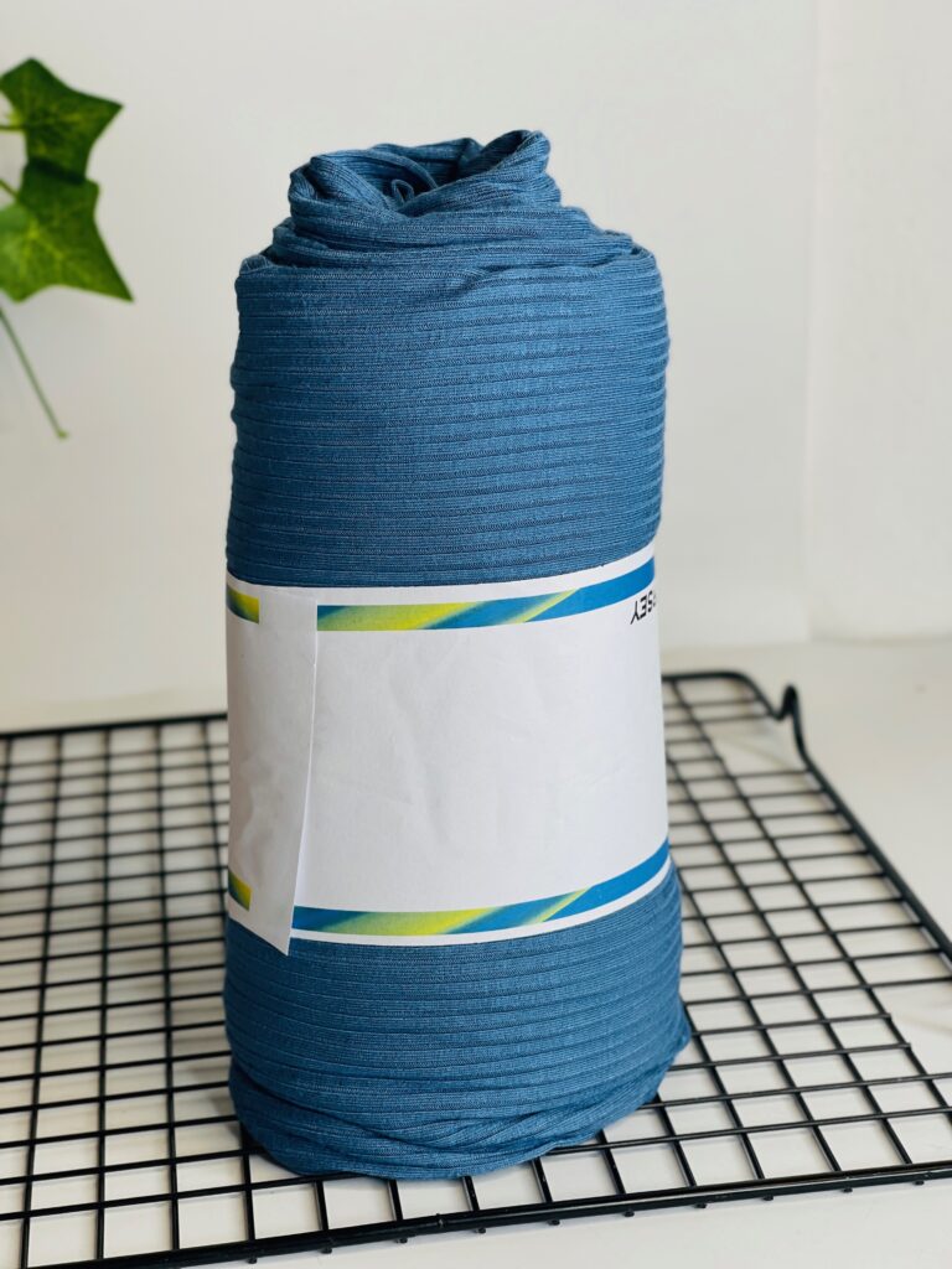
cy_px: 634
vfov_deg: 30.3
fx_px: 2347
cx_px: 476
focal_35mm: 64
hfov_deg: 22.9
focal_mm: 7.5
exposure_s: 1/121
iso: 40
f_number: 2.2
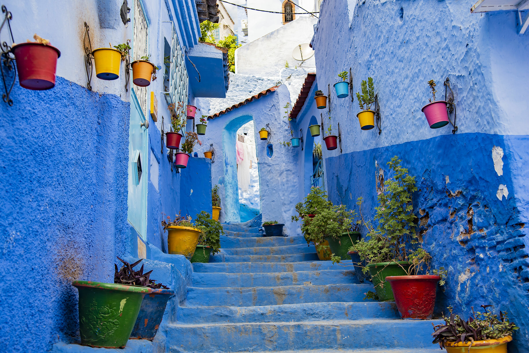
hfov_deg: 44.5
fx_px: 647
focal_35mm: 44
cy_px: 176
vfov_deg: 30.5
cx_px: 264
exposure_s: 1/250
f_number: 5
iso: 100
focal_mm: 44
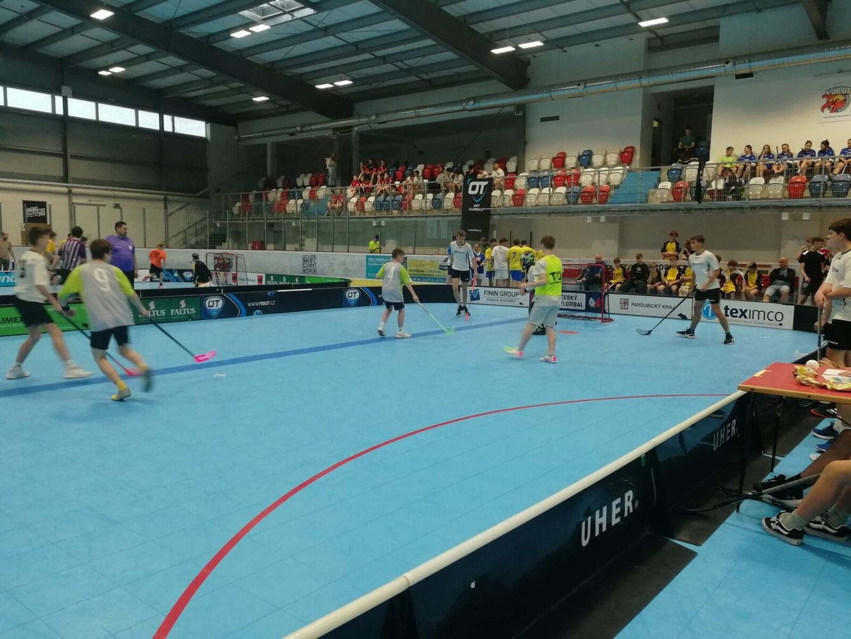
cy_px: 320
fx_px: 664
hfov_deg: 65.3
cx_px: 426
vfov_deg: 51.4
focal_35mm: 27
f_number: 2.2
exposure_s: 1/50
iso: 160
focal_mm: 3.95
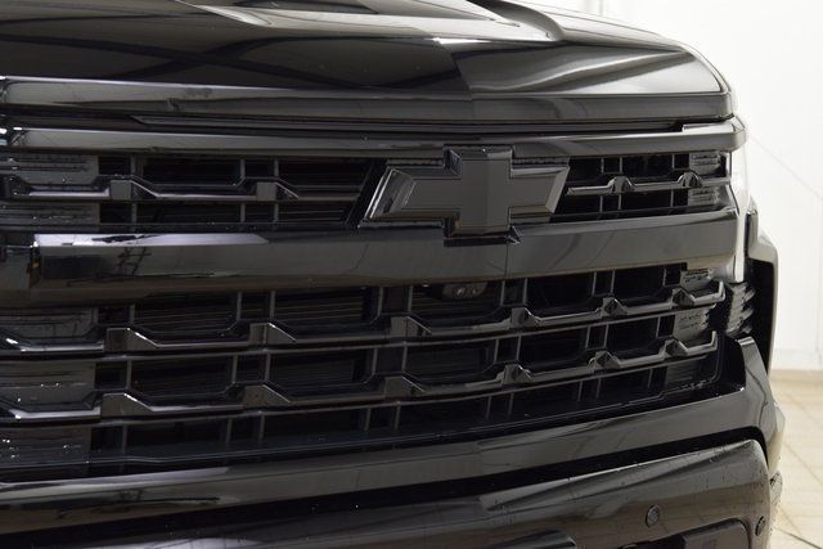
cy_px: 274
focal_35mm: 82
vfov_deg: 16.6
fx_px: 1886
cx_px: 412
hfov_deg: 24.6
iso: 800
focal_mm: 55
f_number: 6.3
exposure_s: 1/15
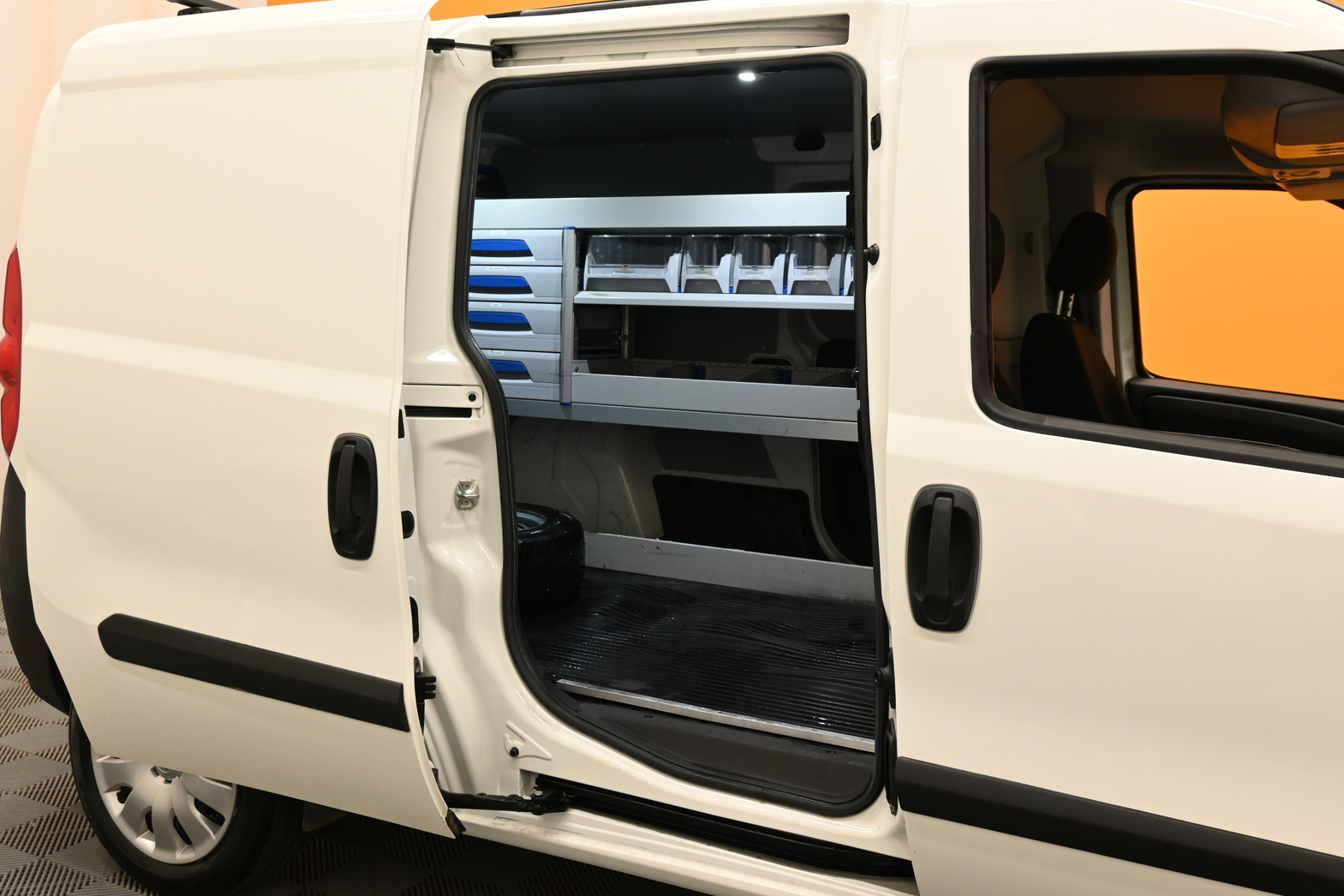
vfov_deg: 40.5
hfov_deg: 57.9
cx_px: 687
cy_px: 447
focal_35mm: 33
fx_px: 1214
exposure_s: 1/30
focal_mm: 21
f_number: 5.6
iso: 800
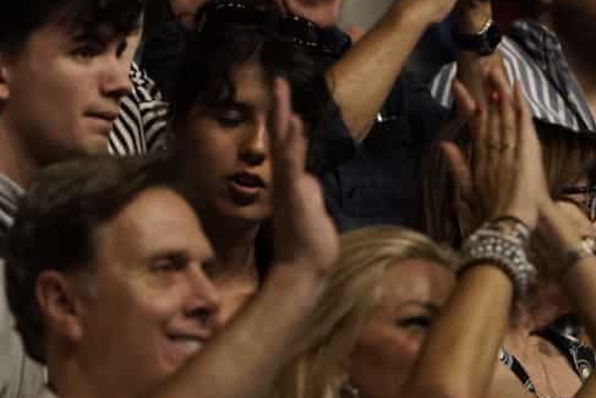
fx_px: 8959
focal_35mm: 541
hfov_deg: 3.8
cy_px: -100
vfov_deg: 2.5
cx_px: -235
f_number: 4
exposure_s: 1/200
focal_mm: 163
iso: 4000
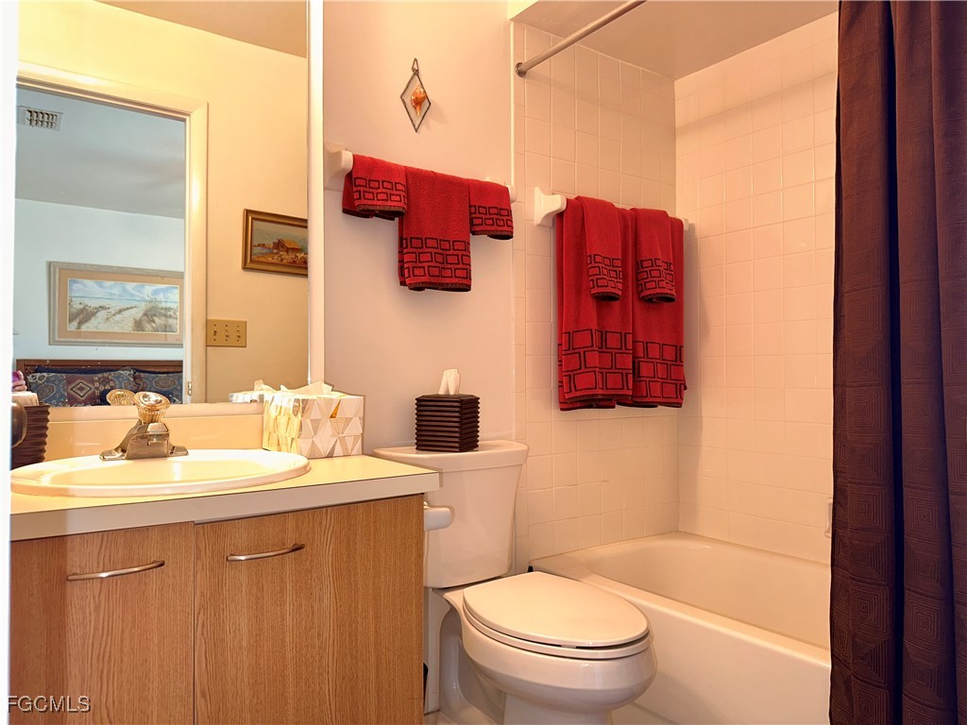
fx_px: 670
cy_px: 362
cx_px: 484
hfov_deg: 71.6
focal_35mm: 24
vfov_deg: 56.8
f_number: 1.78
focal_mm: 6.86
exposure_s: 1/35
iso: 100
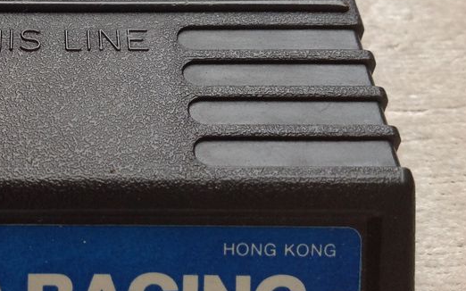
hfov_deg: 28.0
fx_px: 902
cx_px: 54
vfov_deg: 18.3
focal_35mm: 71
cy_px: 91
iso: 50
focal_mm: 4.28
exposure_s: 1/24
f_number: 2.4
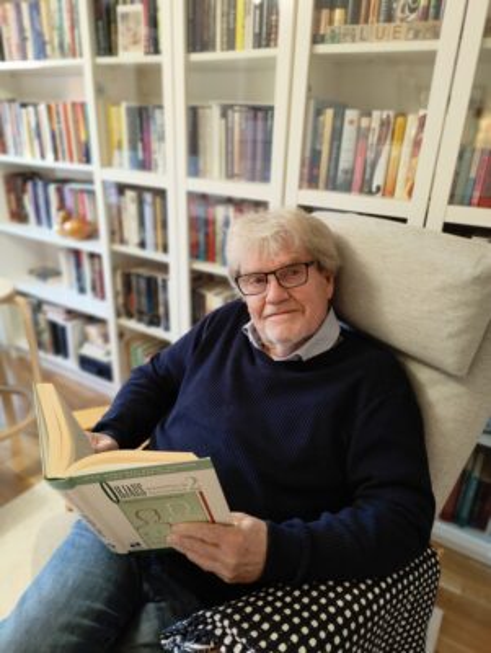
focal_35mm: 23
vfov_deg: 73.9
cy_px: 326
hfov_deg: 59.0
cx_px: 246
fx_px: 434
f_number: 2.8
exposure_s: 1/25
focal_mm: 6.06
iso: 500
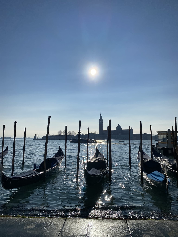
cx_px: 89
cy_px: 118
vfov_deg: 67.3
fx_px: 178
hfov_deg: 53.1
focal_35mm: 26
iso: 40
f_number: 1.8
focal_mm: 4.25
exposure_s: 1/22727
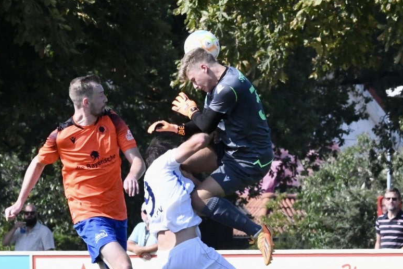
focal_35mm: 397
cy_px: 213
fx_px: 4444
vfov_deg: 3.5
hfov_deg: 5.2
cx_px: 194
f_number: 18
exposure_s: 1/1600
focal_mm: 240
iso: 5000
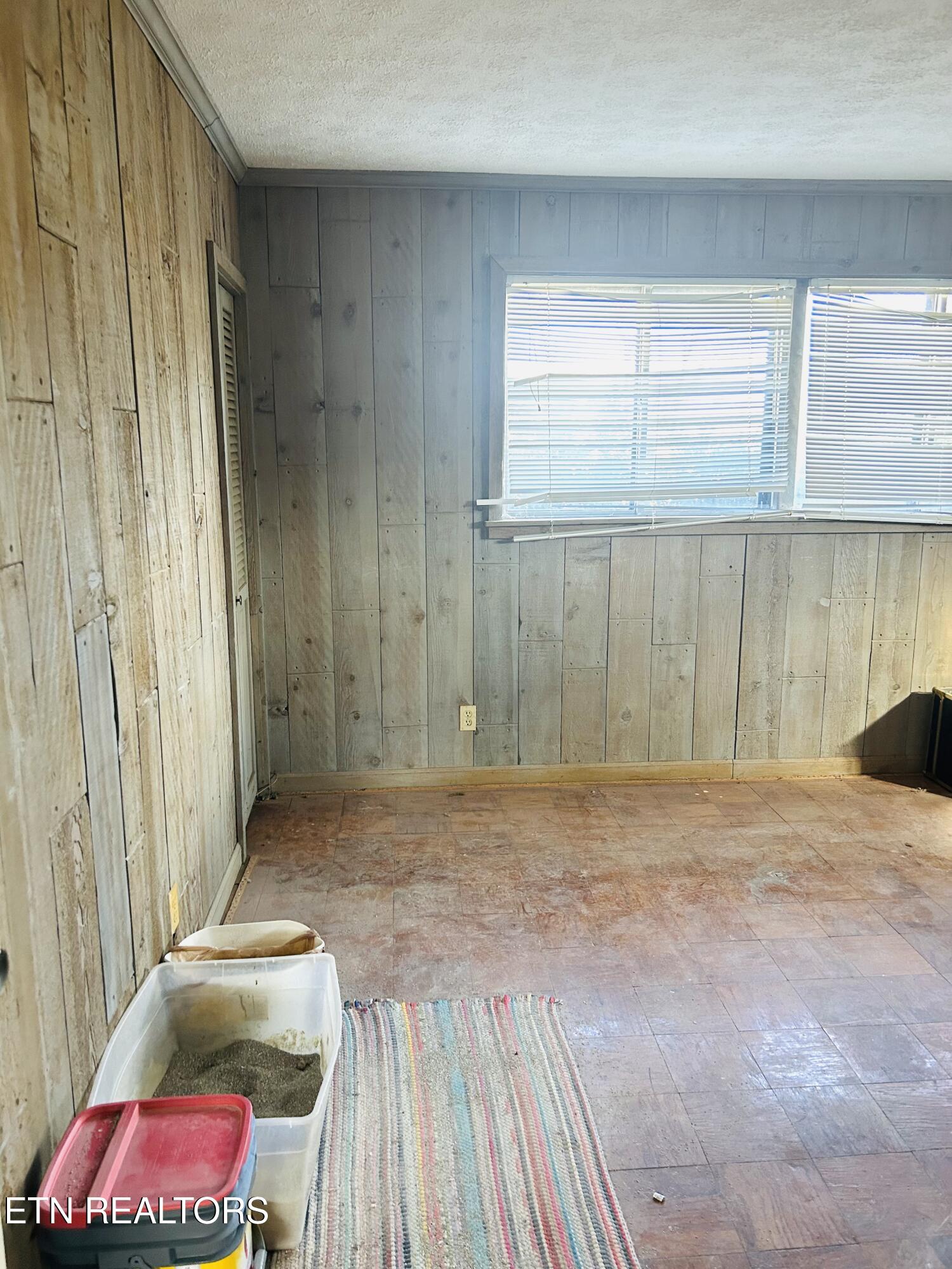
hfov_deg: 53.1
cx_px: 476
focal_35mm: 26
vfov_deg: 67.3
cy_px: 634
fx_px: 953
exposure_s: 1/60
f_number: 1.5
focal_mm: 5.7
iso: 200
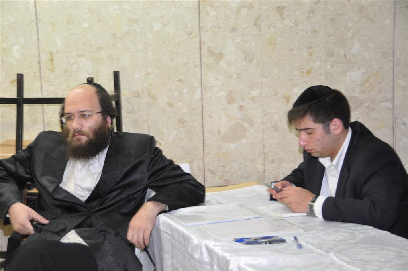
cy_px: 136
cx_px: 204
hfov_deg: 29.3
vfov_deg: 19.7
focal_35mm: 69
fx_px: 781
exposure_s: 1/60
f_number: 4.5
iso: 720
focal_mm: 46
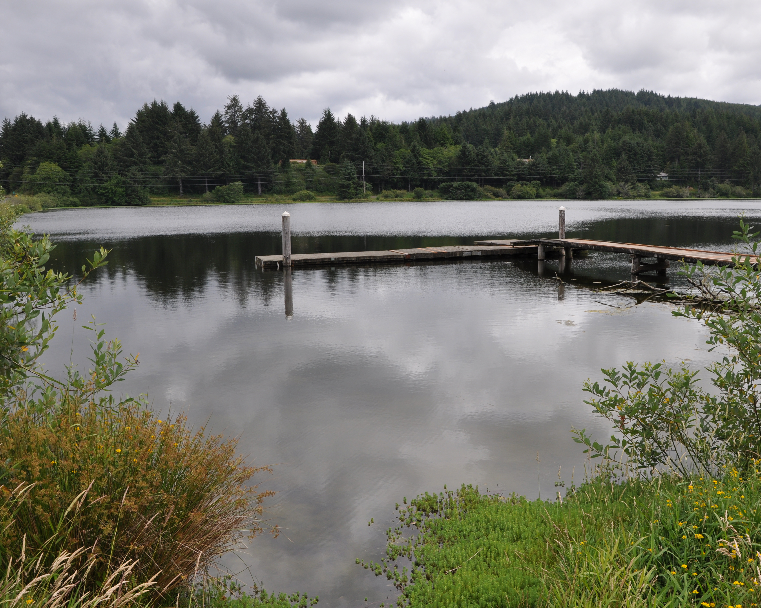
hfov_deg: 49.5
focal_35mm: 37
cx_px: 428
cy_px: 308
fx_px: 824
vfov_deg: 40.6
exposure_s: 1/400
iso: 200
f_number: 10
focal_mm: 21
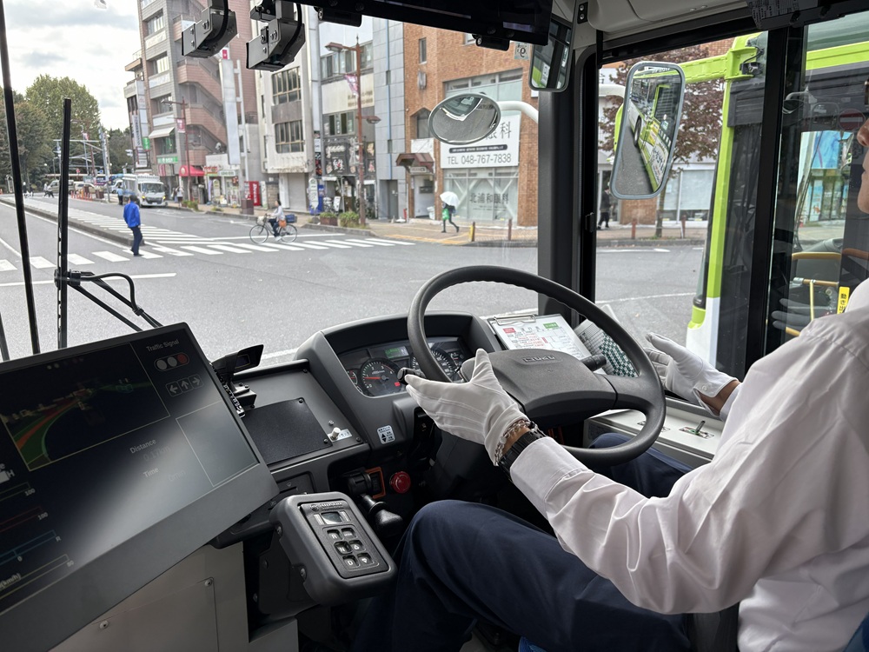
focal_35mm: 26
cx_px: 434
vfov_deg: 53.1
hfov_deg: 67.3
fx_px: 653
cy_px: 326
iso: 40
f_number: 1.6
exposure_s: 1/242
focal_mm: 5.96
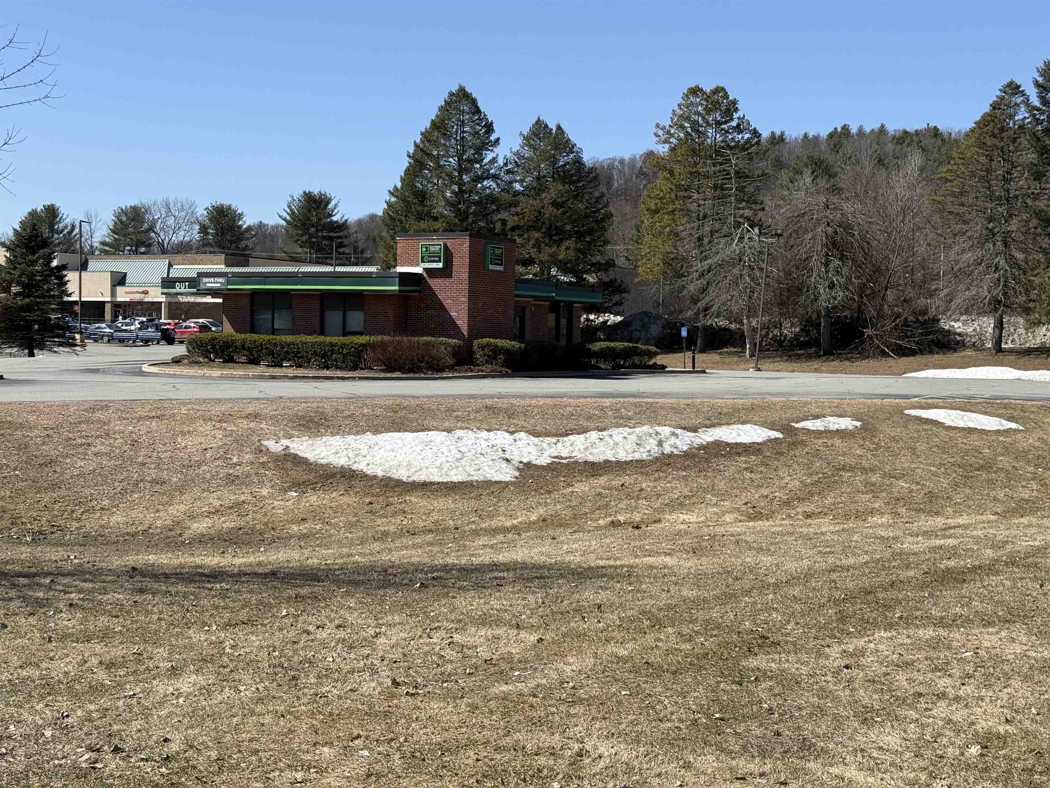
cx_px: 525
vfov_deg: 30.3
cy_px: 394
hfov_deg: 39.7
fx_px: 1456
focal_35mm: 48
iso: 64
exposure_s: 1/4098
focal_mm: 6.76
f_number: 1.78
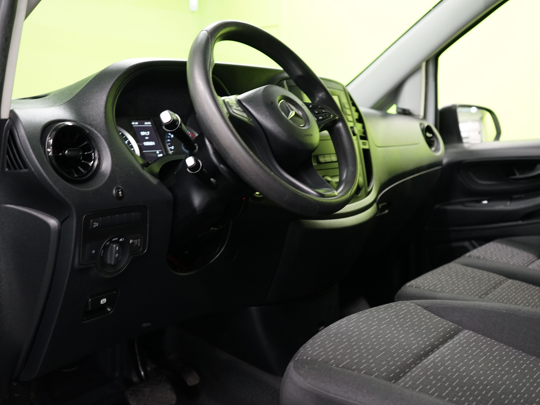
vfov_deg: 36.8
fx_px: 608
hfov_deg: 47.9
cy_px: 202
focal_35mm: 39
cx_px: 273
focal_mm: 36
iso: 1600
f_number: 4
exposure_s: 1/40
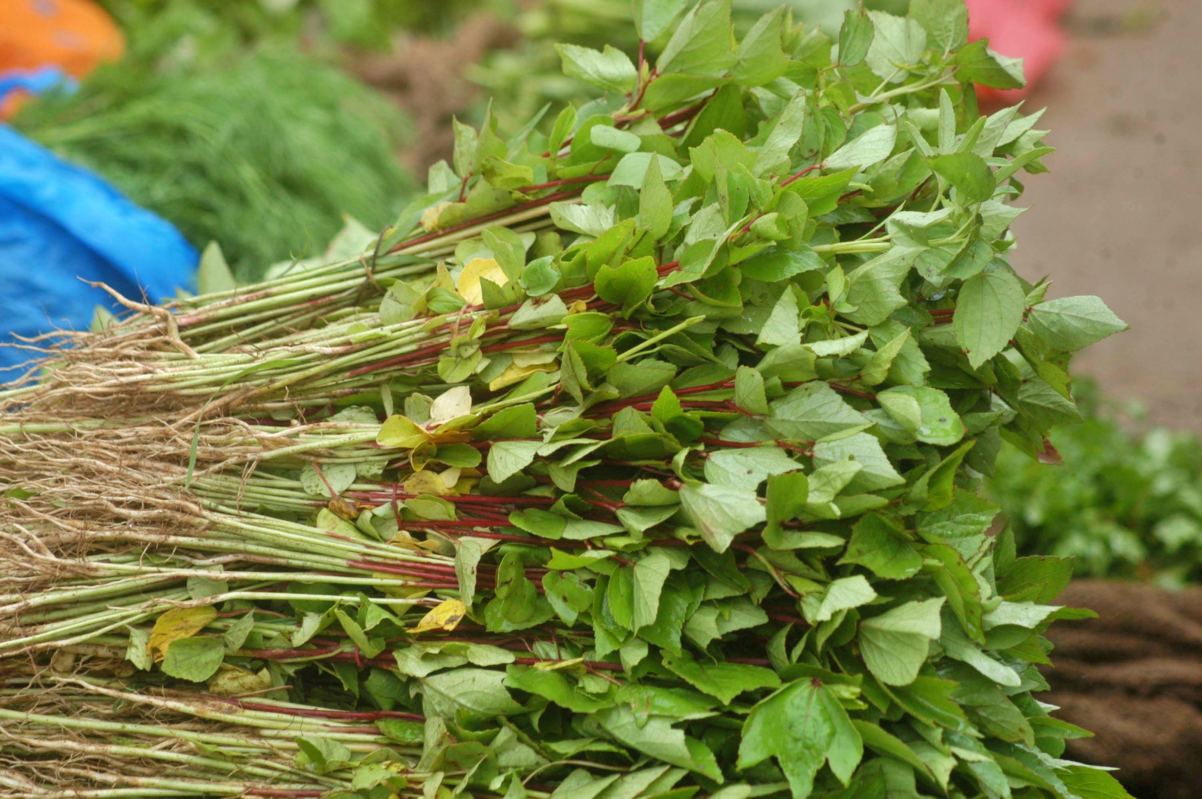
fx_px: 5604
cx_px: 601
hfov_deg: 12.2
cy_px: 400
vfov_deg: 8.2
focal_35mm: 168
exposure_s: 1/640
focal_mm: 112
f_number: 5.6
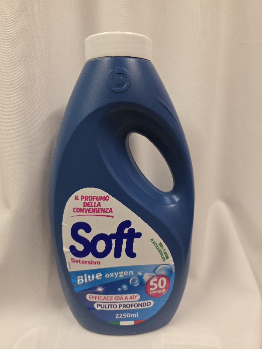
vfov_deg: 73.9
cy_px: 174
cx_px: 131
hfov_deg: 58.9
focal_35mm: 23
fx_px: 232
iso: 500
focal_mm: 6.3
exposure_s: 1/101
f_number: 1.7
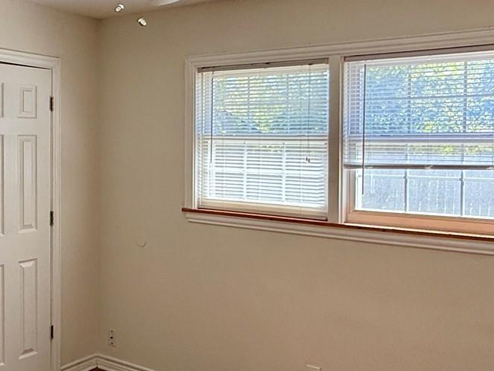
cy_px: 154
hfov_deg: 43.6
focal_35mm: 43
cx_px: 191
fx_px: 614
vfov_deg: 33.5
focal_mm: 2.22
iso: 50
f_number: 2.2
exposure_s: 1/120
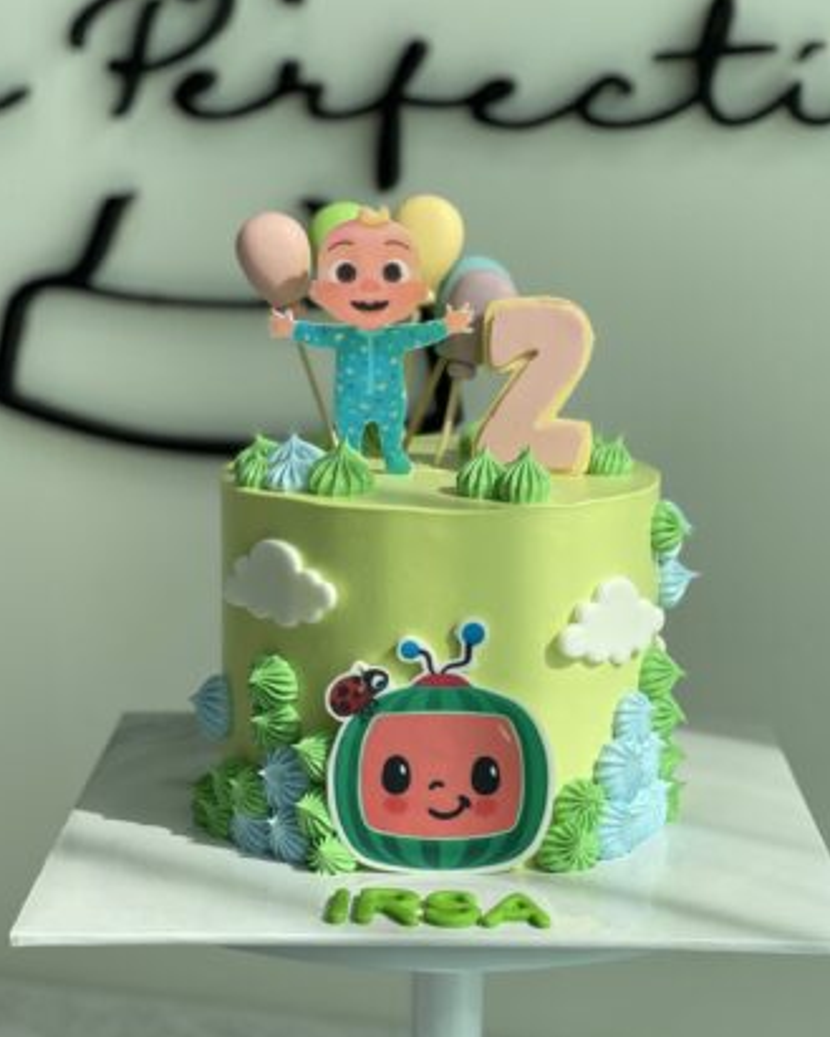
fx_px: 2486
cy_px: 529
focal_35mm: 81
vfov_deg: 23.6
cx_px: 449
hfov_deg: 18.9
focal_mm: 7.5
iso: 32
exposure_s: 1/367
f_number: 2.2
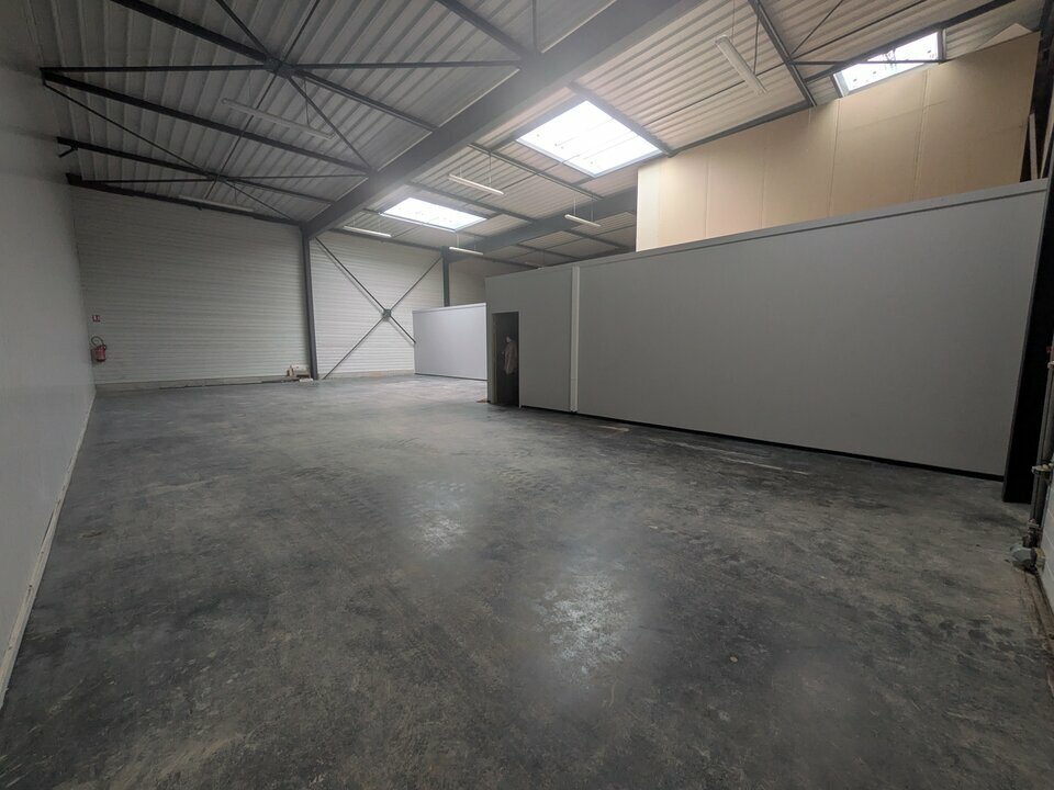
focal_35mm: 14
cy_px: 395
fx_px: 426
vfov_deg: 85.7
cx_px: 527
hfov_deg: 102.1
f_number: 2.2
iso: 153
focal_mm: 1.83
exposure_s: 1/25
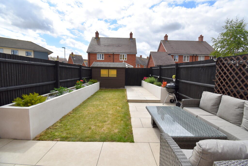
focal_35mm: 15
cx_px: 124
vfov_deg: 77.3
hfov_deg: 100.4
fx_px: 103
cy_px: 83
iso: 100
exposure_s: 1/320
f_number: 8
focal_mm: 10
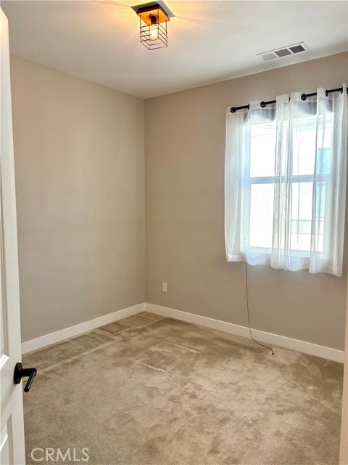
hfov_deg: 53.1
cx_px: 174
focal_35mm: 26
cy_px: 232
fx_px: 349
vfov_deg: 67.3
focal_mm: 5.96
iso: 125
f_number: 1.6
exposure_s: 1/135
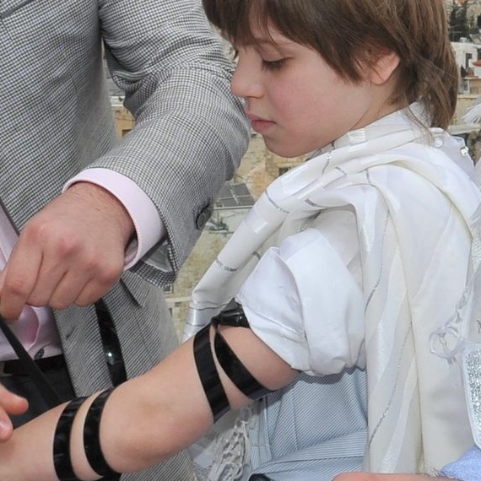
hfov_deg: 14.3
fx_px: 1918
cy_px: 90
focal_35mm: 122
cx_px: 241
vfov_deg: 14.2
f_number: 18
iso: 500
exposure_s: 1/250
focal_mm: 32
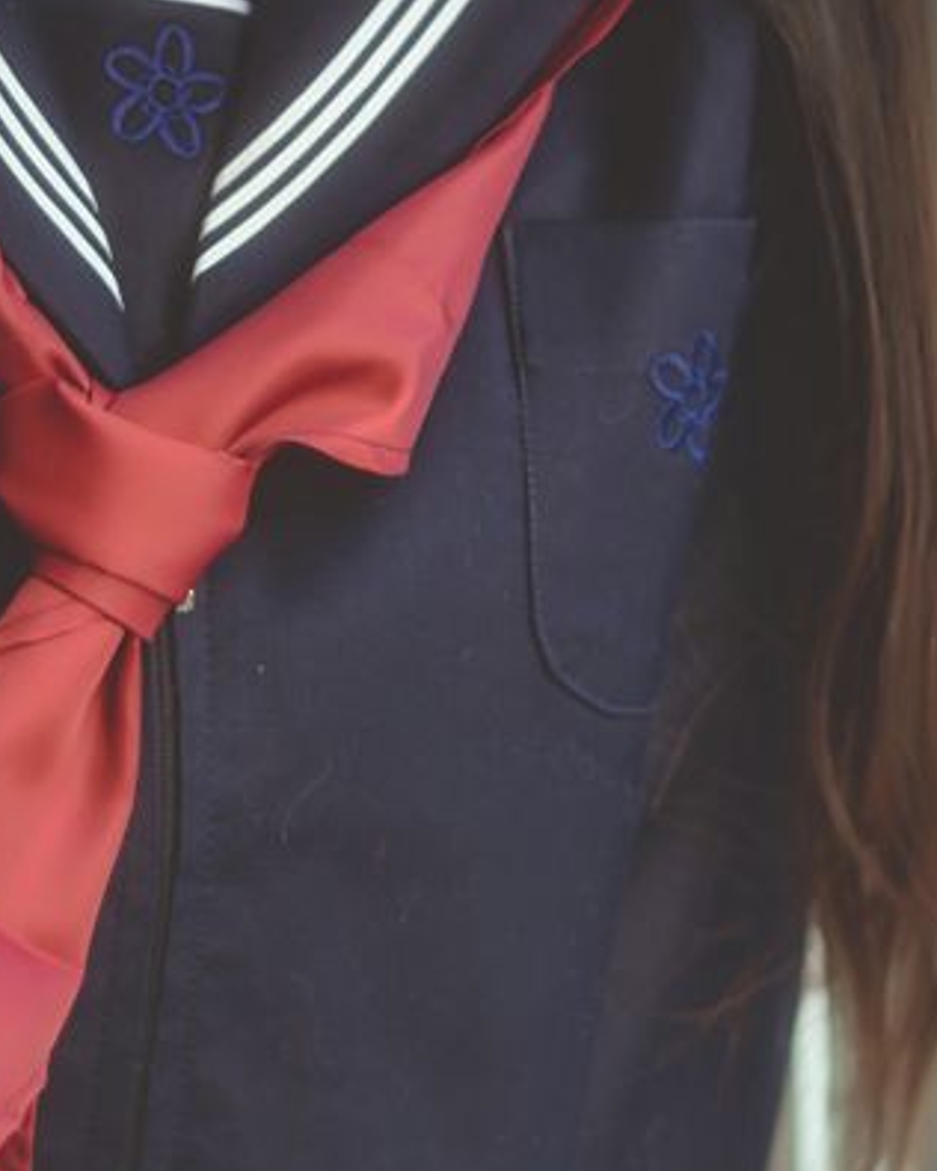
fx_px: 7418
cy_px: 268
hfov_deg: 7.2
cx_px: 125
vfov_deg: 9.0
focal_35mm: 214
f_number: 1.4
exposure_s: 1/200
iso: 100
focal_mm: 50
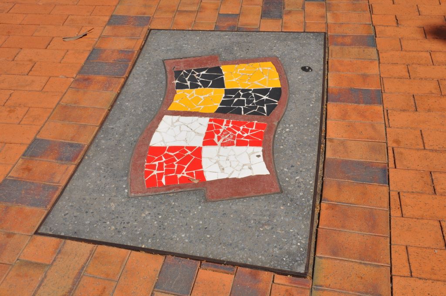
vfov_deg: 31.8
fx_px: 520
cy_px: 148
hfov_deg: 46.5
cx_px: 223
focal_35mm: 42
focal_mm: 28
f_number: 16
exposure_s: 1/250
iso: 200
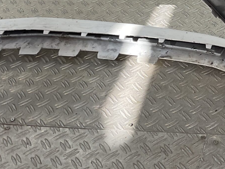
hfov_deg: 22.5
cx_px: 248
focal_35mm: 82
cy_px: 19
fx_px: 533
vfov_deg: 17.7
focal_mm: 3
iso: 16
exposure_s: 1/107
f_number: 1.8
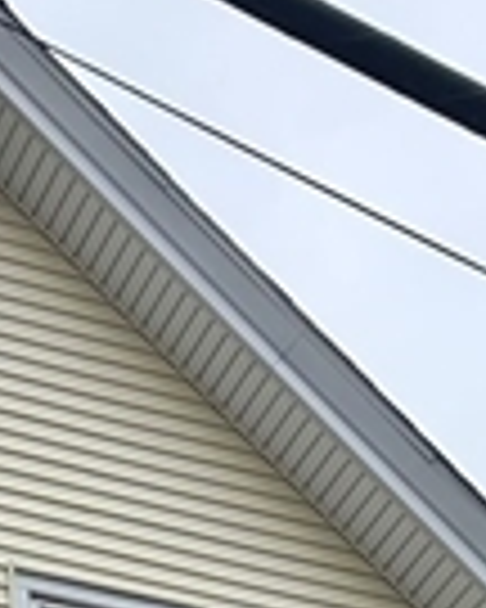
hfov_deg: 11.2
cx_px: -207
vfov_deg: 10.9
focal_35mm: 133
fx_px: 2391
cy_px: 1698
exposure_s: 1/2252
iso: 80
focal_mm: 6.86
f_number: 1.78
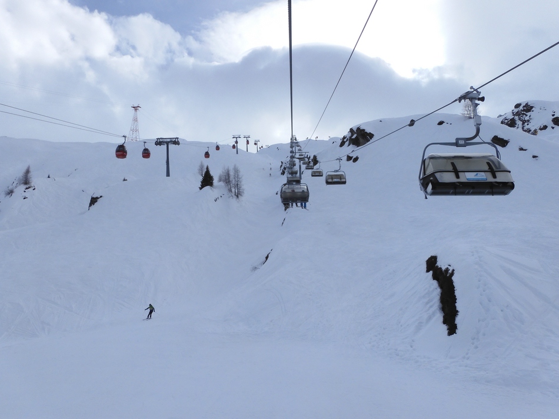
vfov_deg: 56.8
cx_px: 280
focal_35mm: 24
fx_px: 387
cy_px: 210
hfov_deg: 71.6
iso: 100
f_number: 5
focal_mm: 4.3
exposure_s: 1/1600
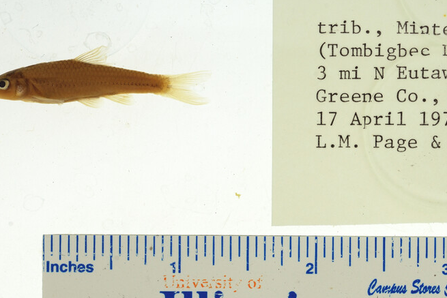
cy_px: 152
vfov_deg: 12.5
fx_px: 1366
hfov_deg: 18.5
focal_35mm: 110
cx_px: 320
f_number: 10
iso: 100
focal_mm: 60
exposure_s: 1/200
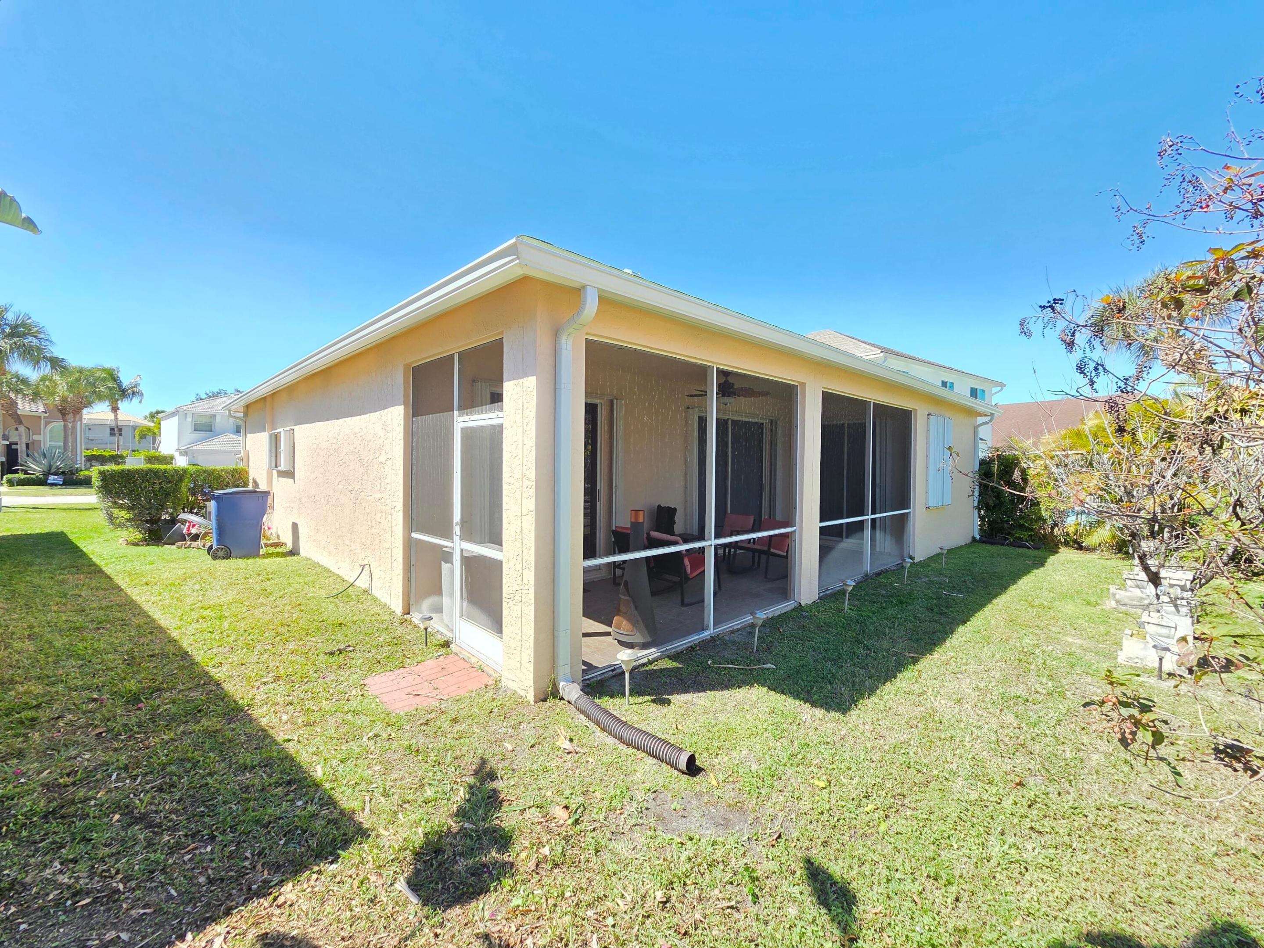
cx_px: 632
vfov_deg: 89.9
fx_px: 475
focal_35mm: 13
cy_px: 474
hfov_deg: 106.2
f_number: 2.2
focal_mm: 2.2
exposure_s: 1/544
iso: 50
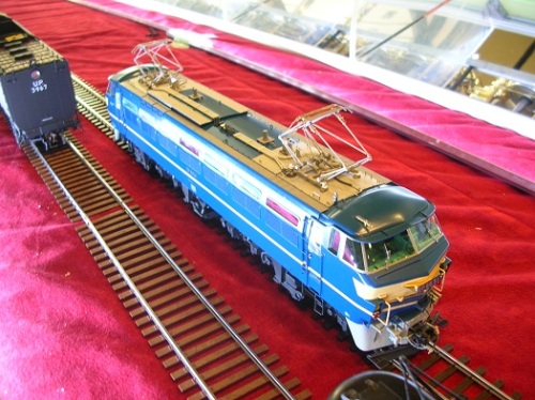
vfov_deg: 40.6
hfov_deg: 52.7
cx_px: 268
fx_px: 540
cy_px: 200
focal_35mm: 35
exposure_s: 1/10.5
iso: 50
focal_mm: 5.8
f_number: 2.8
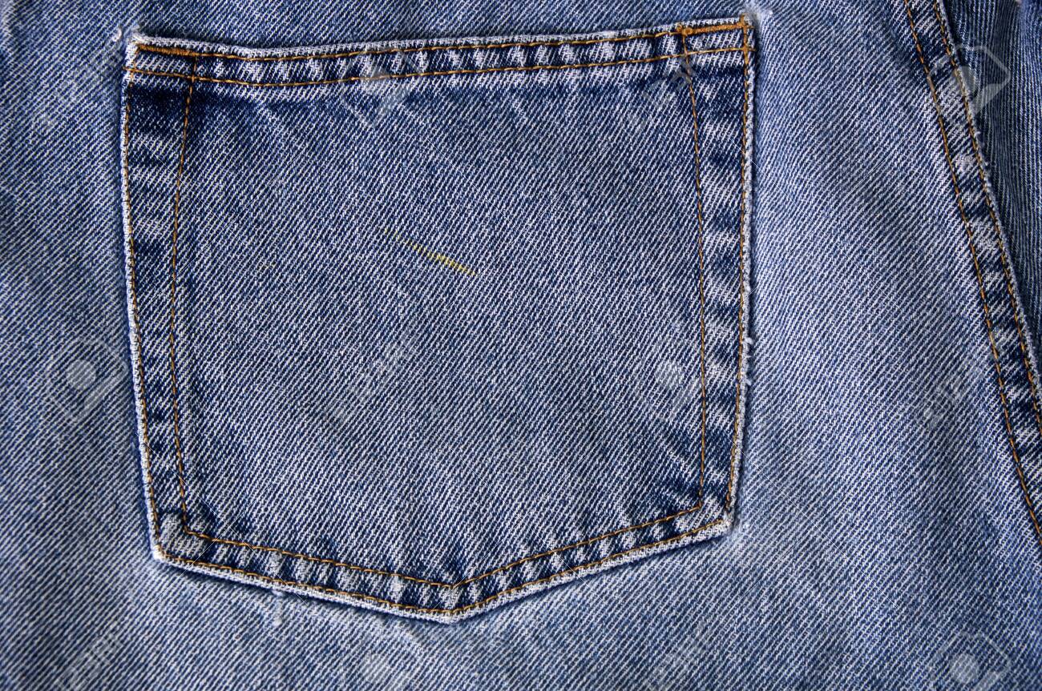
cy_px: 346
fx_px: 2601
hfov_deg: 22.7
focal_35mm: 90
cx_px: 521
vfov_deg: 15.1
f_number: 11
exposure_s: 1/60
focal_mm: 60
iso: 100
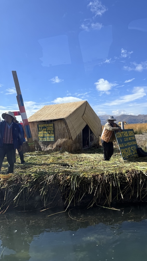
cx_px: 92
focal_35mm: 27
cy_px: 135
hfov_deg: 42.6
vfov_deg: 69.8
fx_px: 187
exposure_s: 1/1653
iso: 80
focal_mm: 6.76
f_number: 1.78
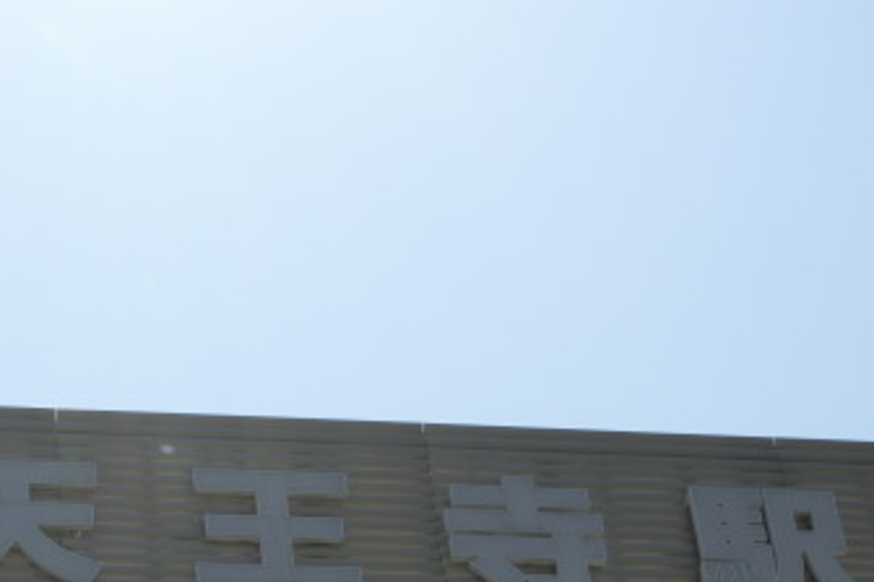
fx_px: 2500
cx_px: 130
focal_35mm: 103
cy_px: 538
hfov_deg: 19.5
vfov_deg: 13.2
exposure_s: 1/320
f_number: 9.4
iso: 80
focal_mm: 9.3
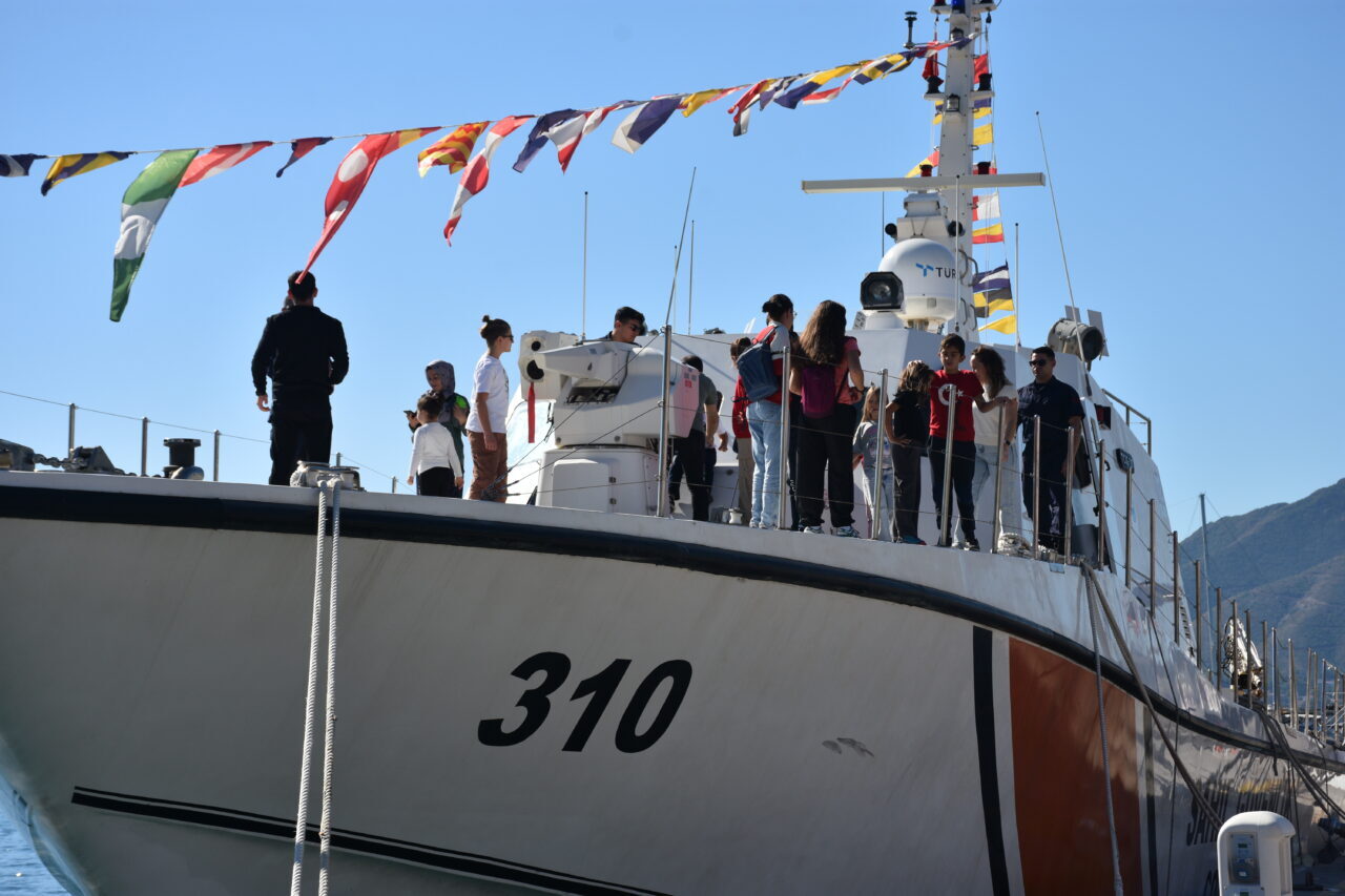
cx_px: 672
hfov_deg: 24.2
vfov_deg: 16.3
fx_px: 3138
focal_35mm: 84
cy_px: 448
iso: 125
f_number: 8
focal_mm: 56
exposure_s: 1/500
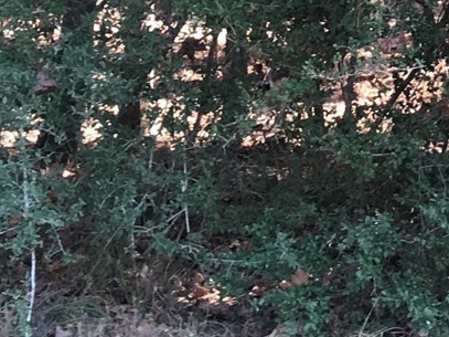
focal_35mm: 146
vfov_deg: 9.5
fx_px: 1893
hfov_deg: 13.0
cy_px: -339
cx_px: 628
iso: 40
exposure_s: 1/120
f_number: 2.2
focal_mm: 4.15
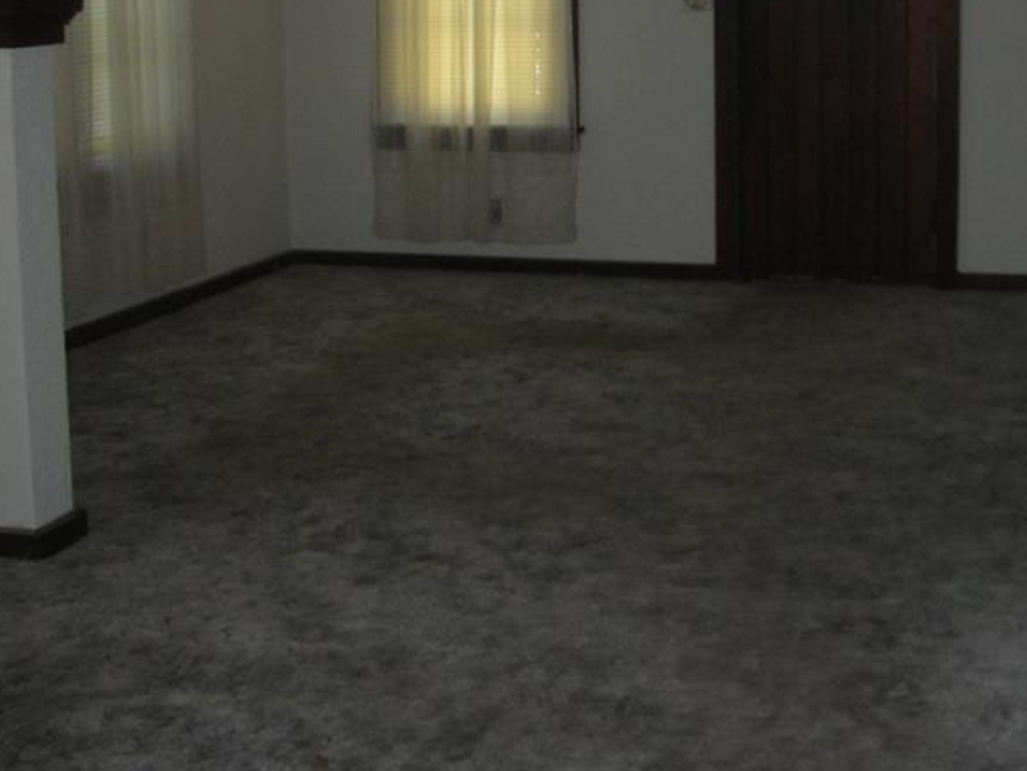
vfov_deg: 23.2
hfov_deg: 31.0
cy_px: 123
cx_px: 670
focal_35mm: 62
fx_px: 1840
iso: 134
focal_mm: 5.8
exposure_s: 1/60.1
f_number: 3
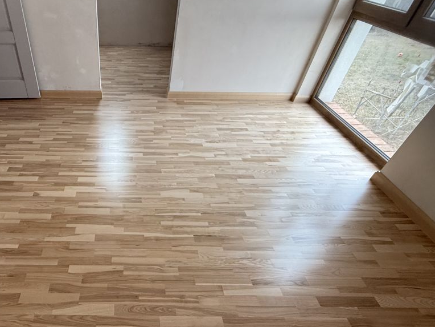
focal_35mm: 22
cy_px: 249
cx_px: 125
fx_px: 276
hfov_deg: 72.6
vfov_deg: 57.7
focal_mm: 2.22
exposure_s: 1/99
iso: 250
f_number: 2.2
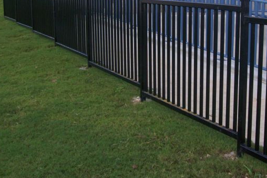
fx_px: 438
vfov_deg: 22.8
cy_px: 49
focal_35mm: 59
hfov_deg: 33.6
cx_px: 181
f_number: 2.7
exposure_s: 1/522
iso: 80
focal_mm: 6
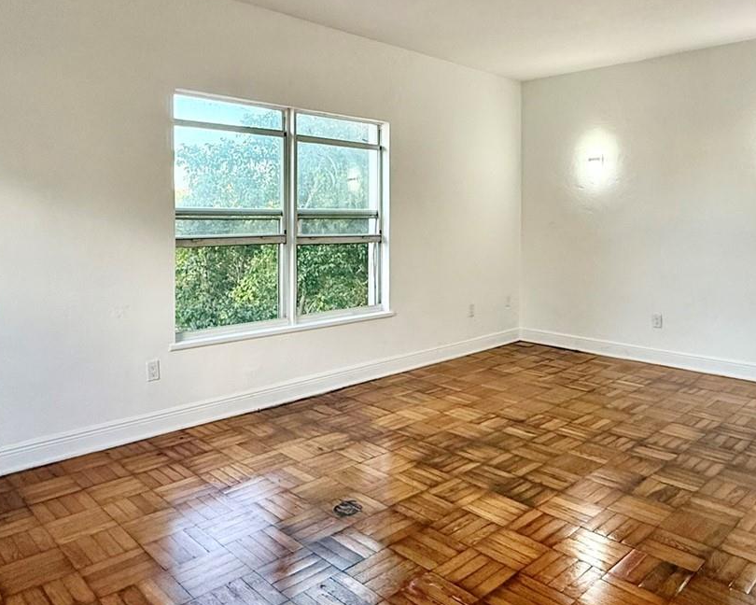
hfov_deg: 64.0
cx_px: 407
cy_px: 221
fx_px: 604
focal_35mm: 27
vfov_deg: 52.5
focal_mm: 2.22
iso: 160
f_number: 2.2
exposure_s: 1/99
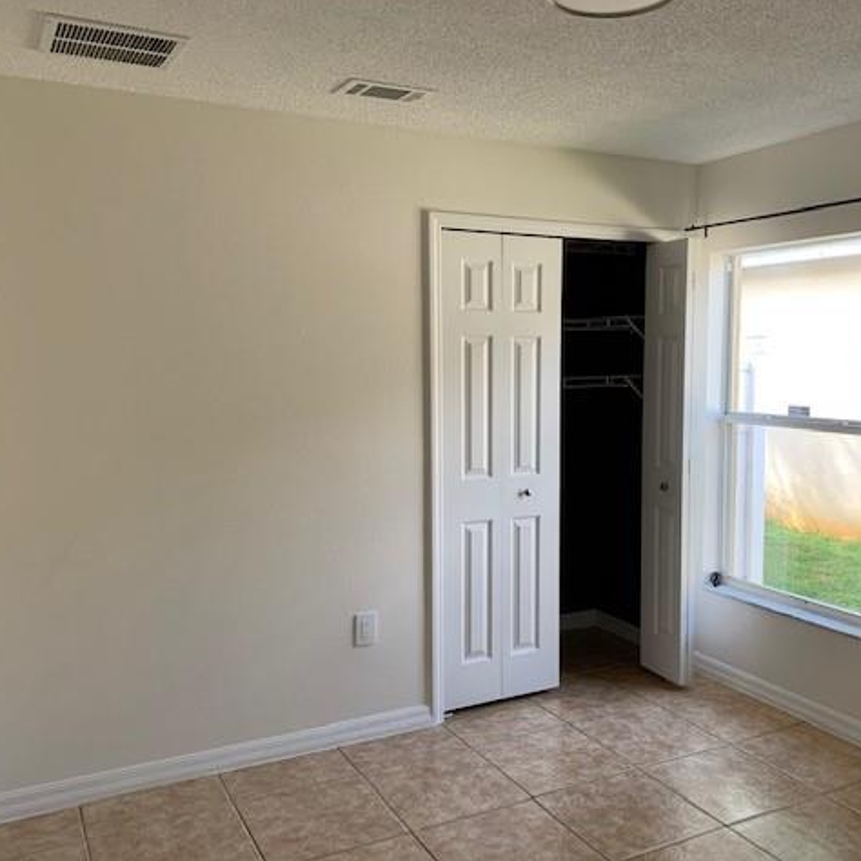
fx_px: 872
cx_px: 470
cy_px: 430
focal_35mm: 31
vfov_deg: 52.5
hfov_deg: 52.5
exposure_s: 1/122
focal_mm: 4.25
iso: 64
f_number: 1.8
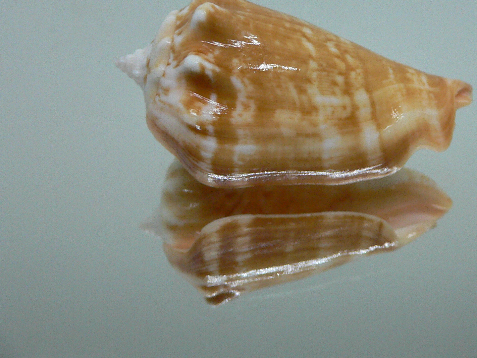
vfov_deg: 29.5
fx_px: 675
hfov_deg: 38.7
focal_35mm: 49
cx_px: 293
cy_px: 121
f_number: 2.8
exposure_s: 1/60
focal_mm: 4.6
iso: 200
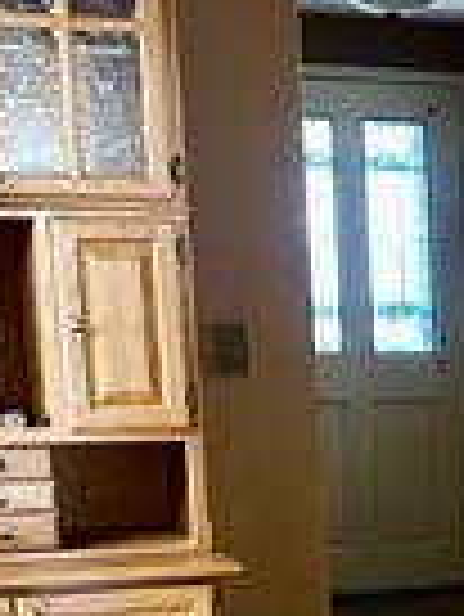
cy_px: 809
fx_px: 1999
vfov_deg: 16.5
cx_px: 811
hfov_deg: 12.2
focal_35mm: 112
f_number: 1.78
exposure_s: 1/30
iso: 1000
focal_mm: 6.86
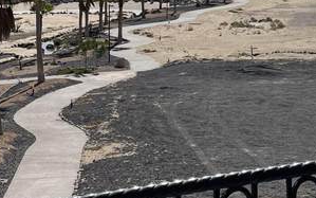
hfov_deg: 17.5
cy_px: -40
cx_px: 255
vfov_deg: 10.9
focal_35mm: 118
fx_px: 1016
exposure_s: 1/8403
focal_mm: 4.2
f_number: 1.6
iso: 32
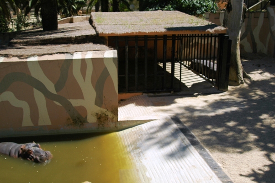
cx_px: 138
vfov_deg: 31.8
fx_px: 320
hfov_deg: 46.4
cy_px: 92
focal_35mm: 42
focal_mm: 28
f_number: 5.6
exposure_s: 1/1000
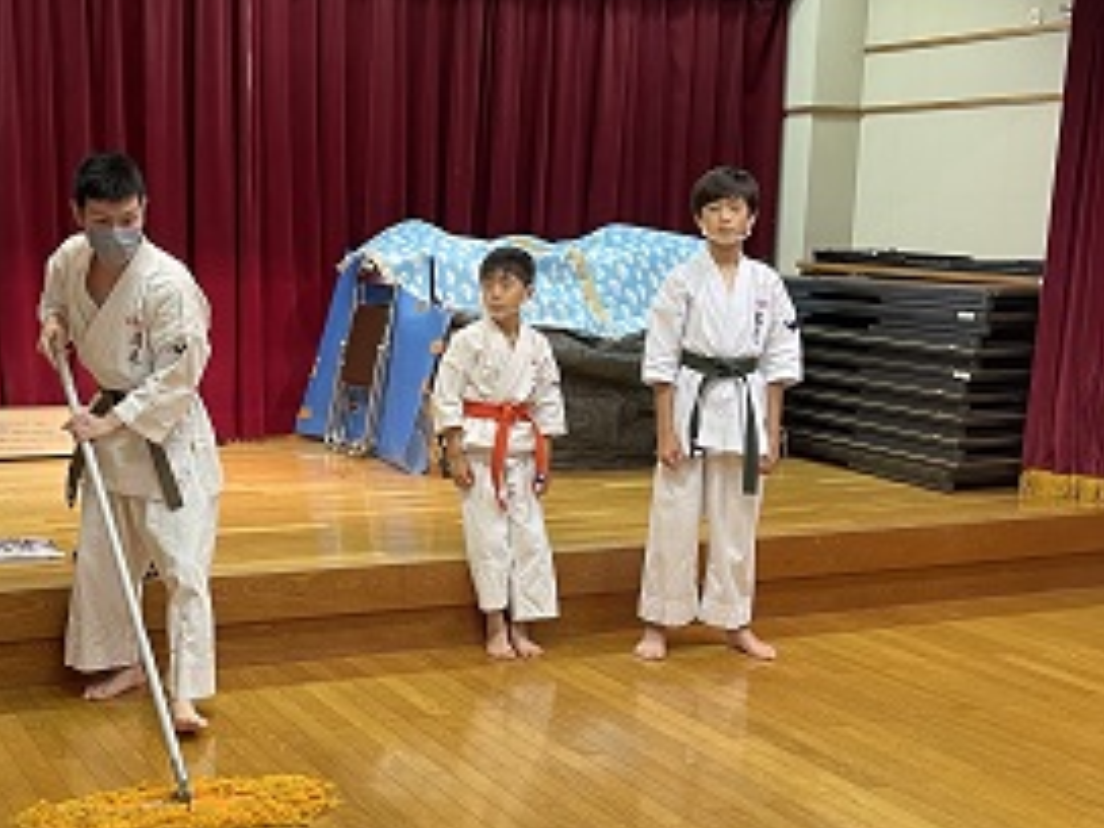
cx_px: 380
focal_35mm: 53
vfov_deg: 27.4
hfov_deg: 35.9
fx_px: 1690
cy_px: 515
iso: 160
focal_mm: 5.1
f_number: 1.6
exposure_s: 1/60
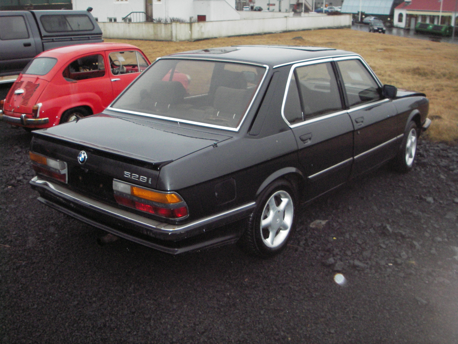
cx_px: 229
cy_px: 172
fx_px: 503
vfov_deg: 37.7
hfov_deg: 49.0
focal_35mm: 38
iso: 200
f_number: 3.3
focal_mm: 6.3
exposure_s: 1/30
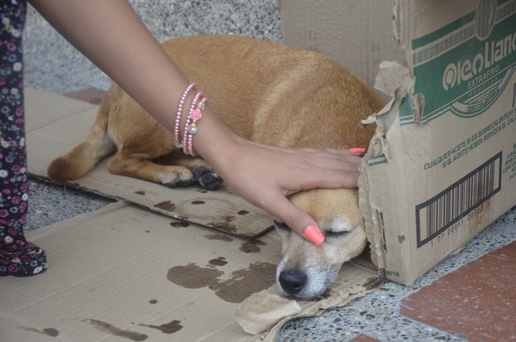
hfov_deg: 22.0
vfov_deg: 14.6
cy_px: 171
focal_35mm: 93
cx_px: 258
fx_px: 1330
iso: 800
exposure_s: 1/40
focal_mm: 62
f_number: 5.3
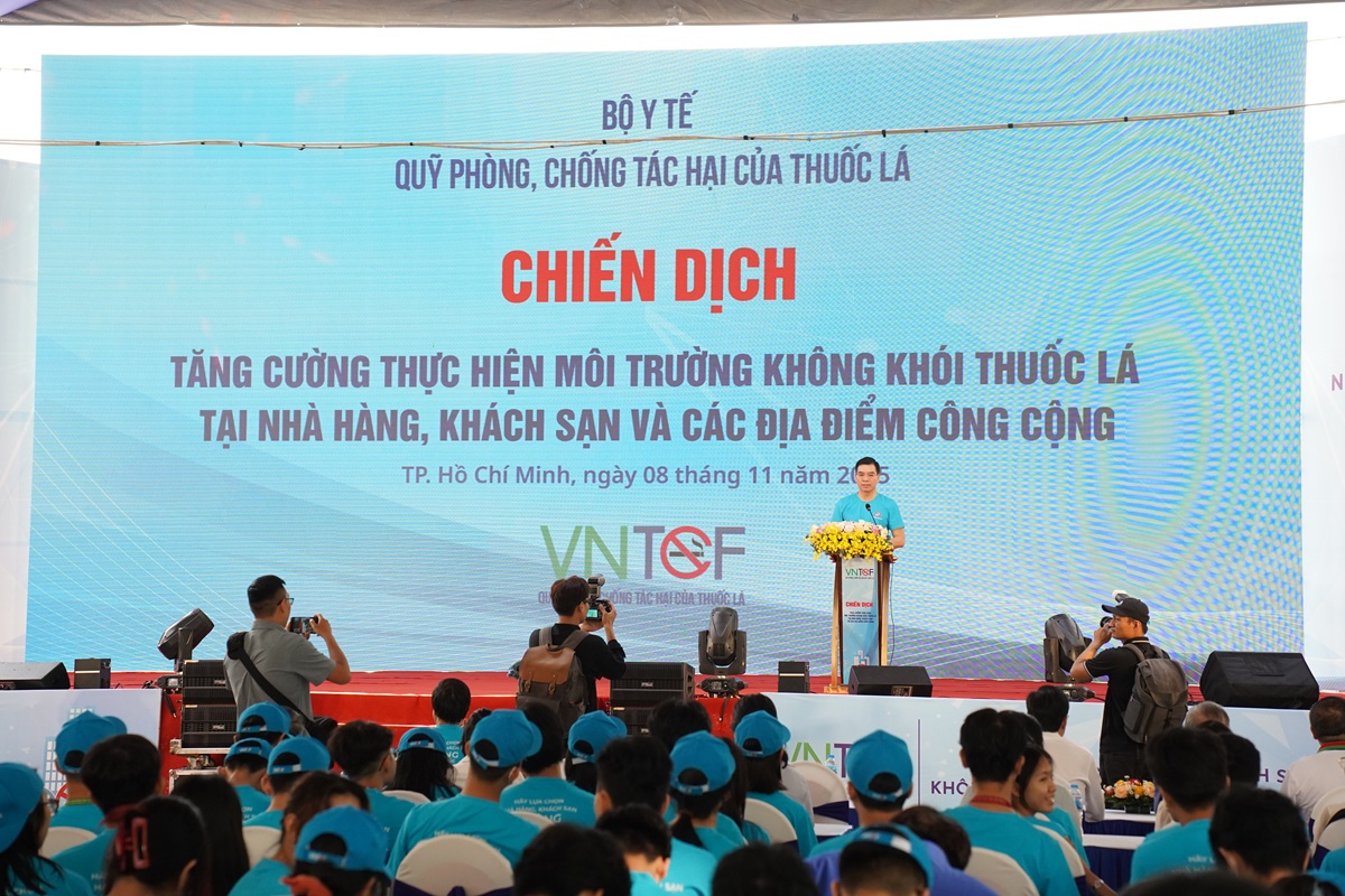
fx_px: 2802
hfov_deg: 27.0
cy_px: 448
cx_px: 672
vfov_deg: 18.2
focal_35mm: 75
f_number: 5
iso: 2500
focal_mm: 75
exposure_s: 1/800
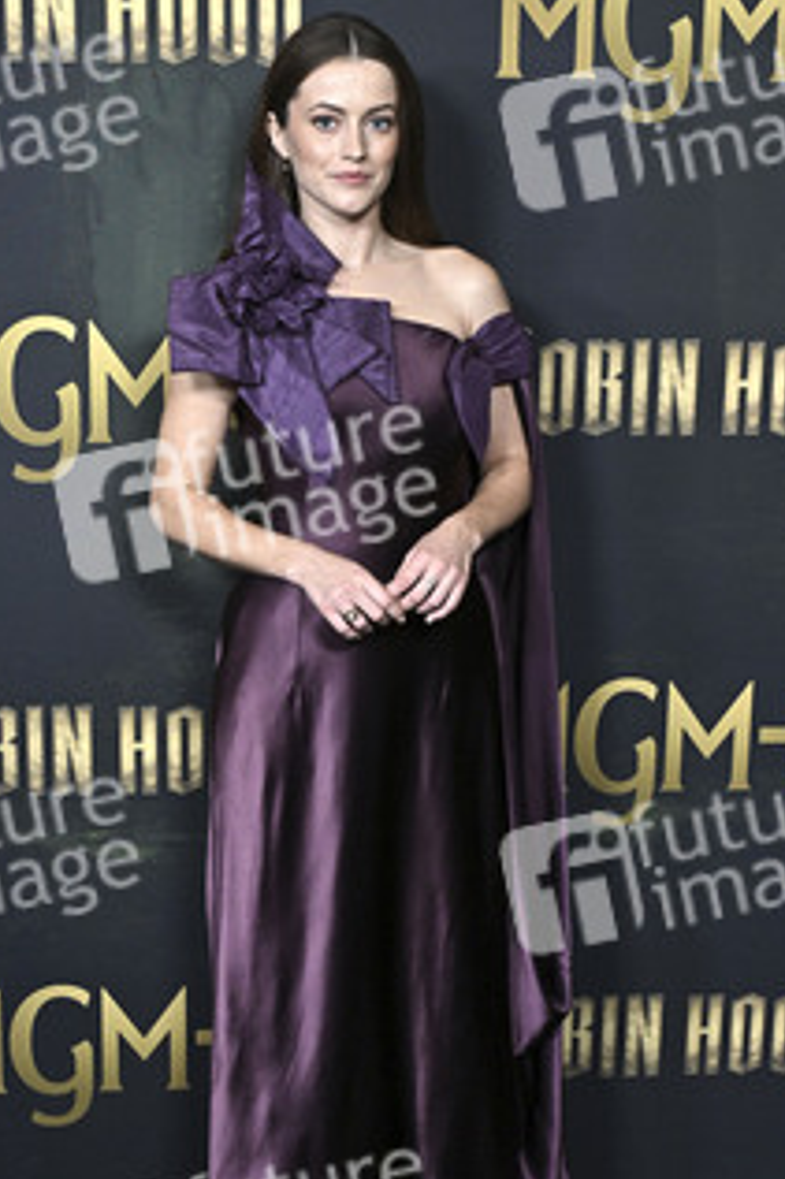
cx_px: 353
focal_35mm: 53
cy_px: 681
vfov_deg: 37.5
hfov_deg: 25.5
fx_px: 1735
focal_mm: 42
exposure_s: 1/320
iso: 1600
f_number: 6.3
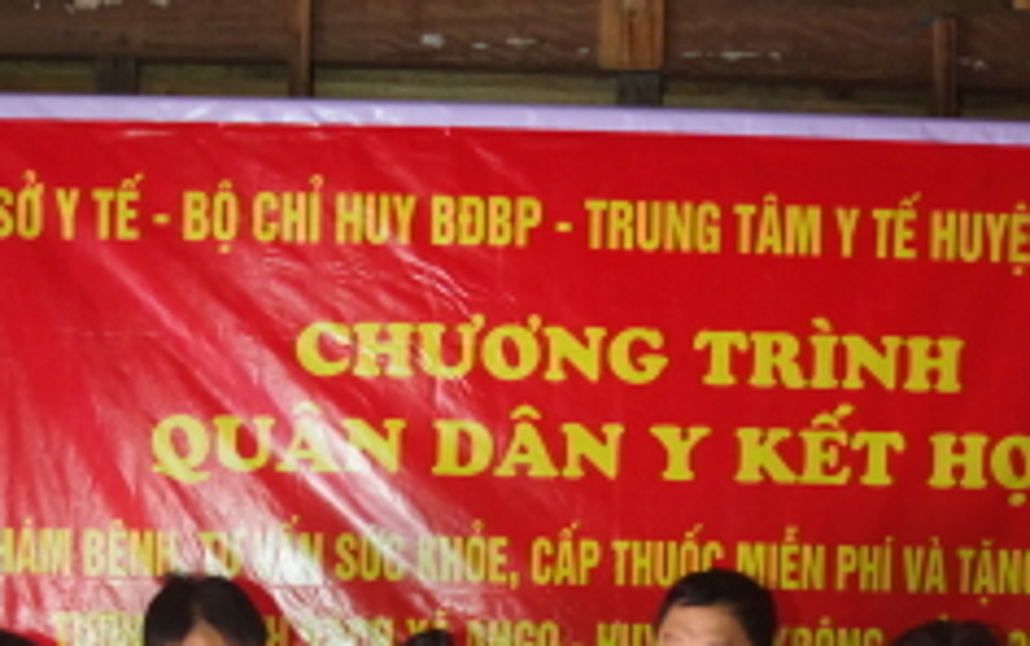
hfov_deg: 31.9
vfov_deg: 19.1
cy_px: 794
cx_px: 428
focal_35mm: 64
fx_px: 1798
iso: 3200
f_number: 3.5
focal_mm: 18
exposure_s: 1/40
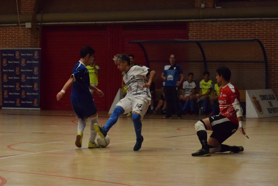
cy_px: 93
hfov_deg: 17.1
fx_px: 927
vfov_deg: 11.4
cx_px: 139
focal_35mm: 120
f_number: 10
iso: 12800
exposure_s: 1/2500
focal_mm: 80
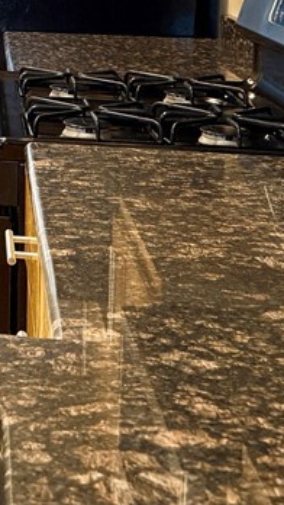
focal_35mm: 77
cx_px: -259
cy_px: -38
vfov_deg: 25.7
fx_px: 1030
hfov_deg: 13.7
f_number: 1.78
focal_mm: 6.76
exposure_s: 1/60
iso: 250
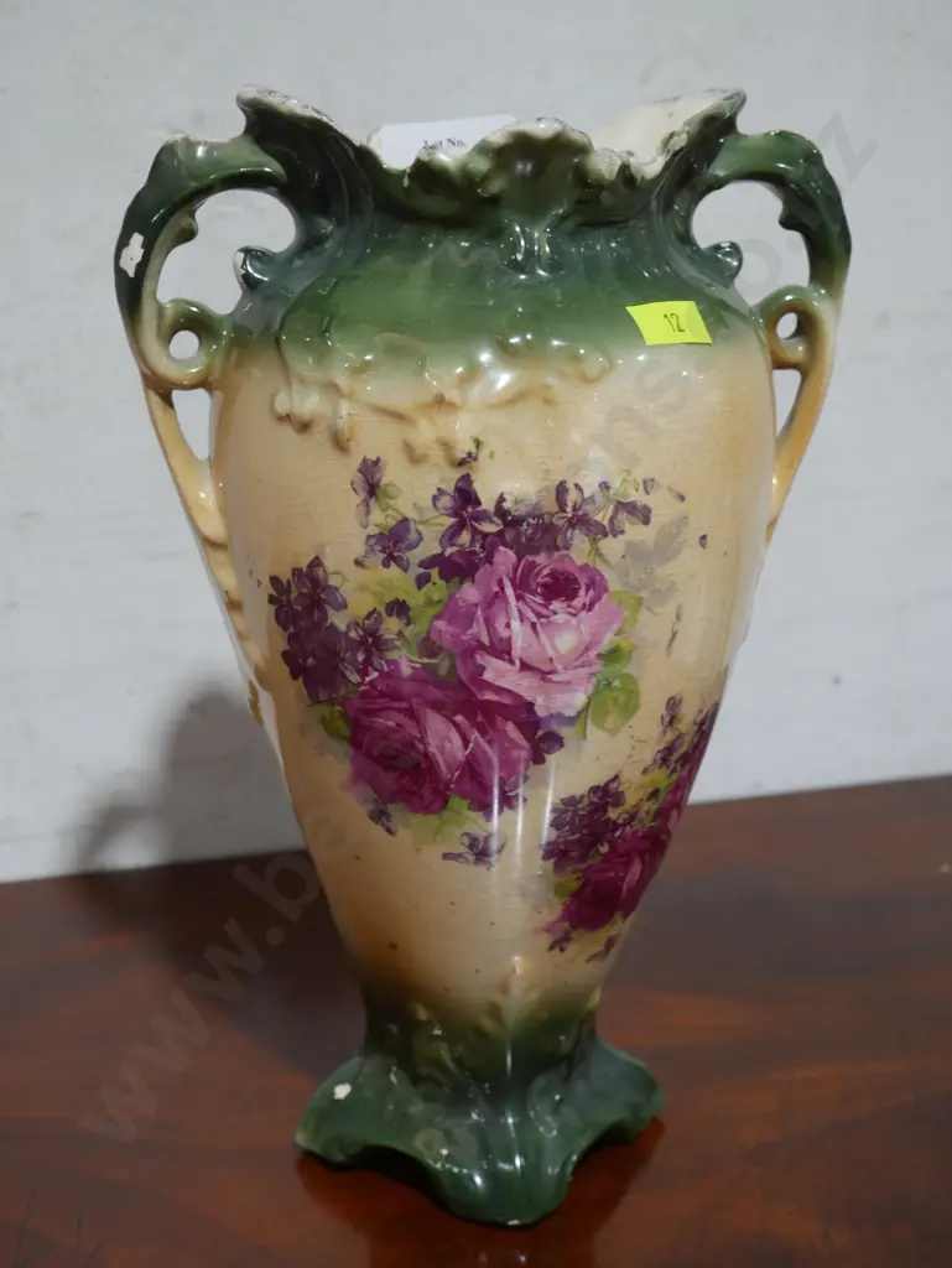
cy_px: 634
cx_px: 476
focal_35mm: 54
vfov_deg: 35.5
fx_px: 1978
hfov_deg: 27.1
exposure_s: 1/60
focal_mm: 27
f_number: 5.3
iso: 500
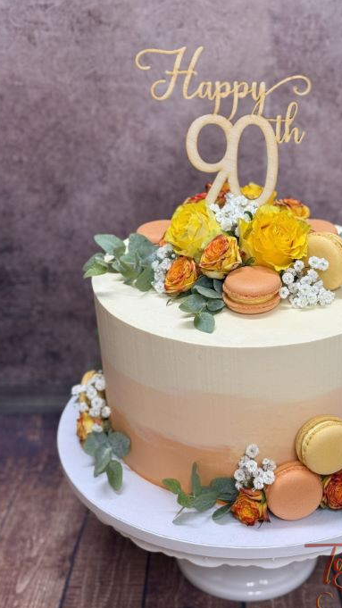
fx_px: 951
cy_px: 328
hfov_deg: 20.3
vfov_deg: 35.4
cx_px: 245
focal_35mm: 59
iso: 64
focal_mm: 6.76
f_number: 1.78
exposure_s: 1/50
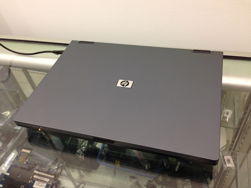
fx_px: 239
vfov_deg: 42.9
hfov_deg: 55.4
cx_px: 126
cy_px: 94
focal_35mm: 33
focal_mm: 4.12
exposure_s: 1/30
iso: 50
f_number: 2.4
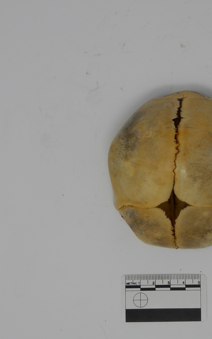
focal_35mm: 100
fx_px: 925
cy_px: 171
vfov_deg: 20.8
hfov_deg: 13.0
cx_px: 172
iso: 80
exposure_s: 1/30
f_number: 8
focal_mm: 12.5
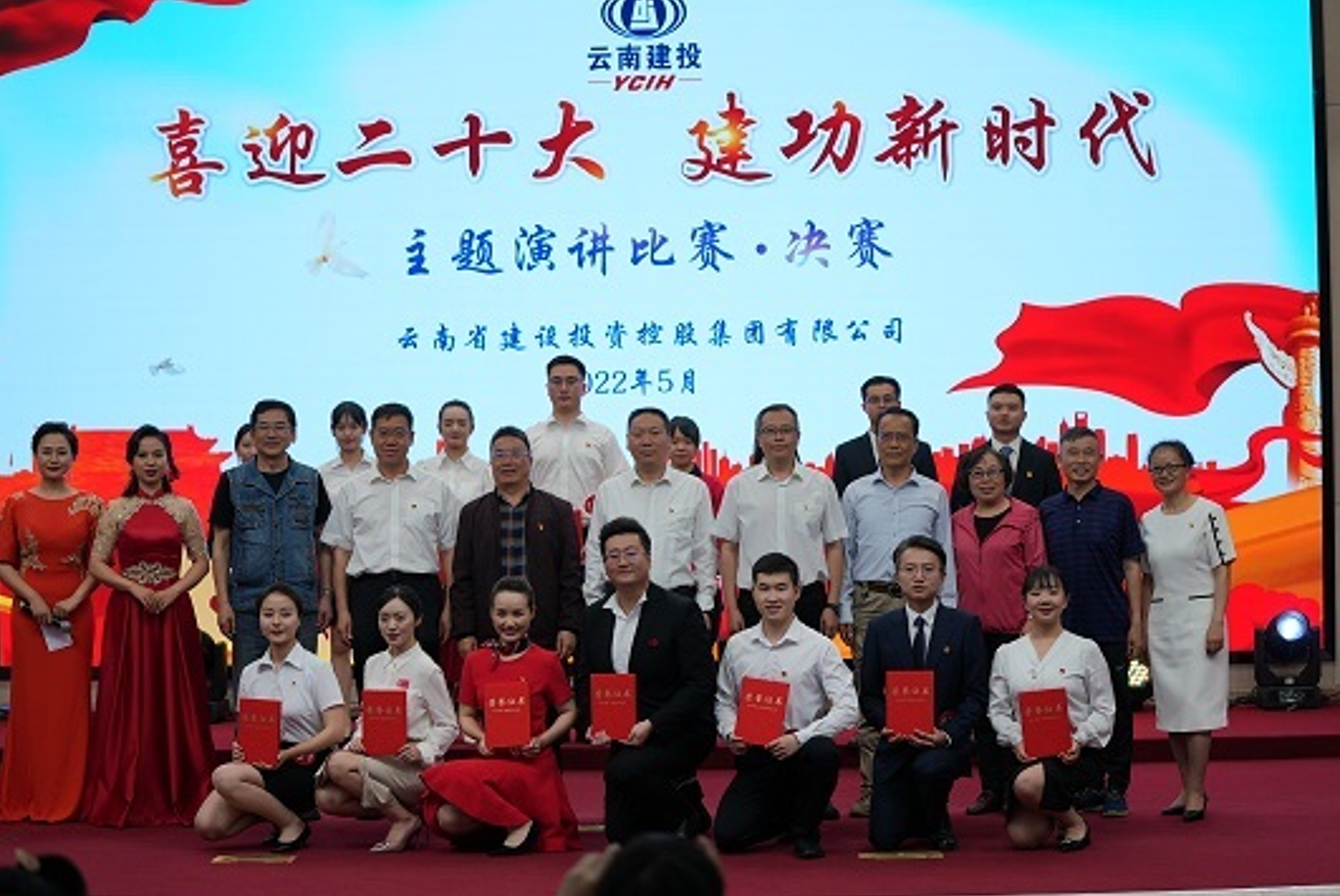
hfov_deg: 27.0
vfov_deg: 18.2
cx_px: 655
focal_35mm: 75
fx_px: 2794
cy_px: 447
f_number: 2.8
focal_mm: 70
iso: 100
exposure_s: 1/80
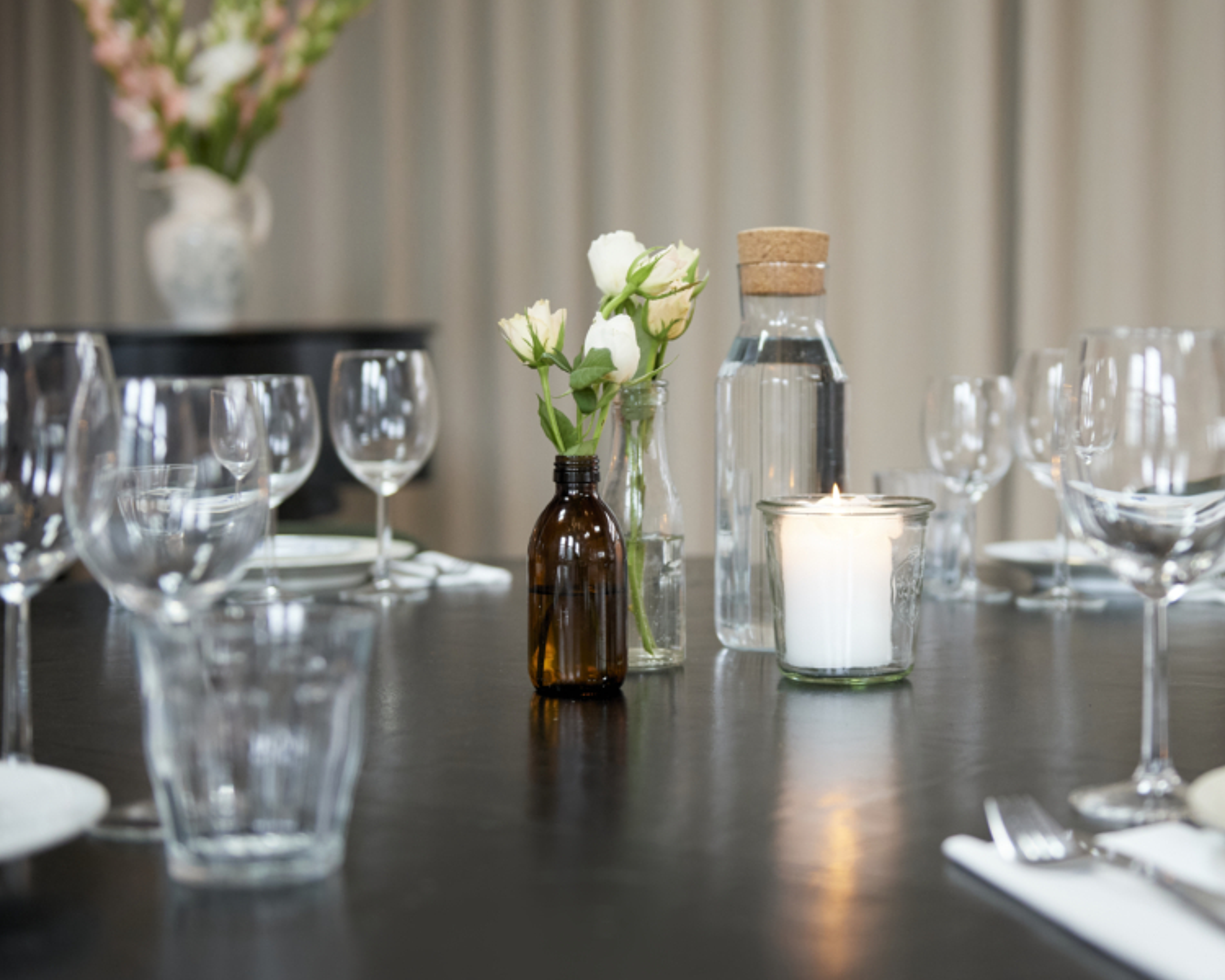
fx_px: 2103
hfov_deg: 32.3
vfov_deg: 26.2
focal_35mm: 58
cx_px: 766
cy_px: 453
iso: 1250
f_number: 2.8
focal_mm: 45
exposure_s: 1/320
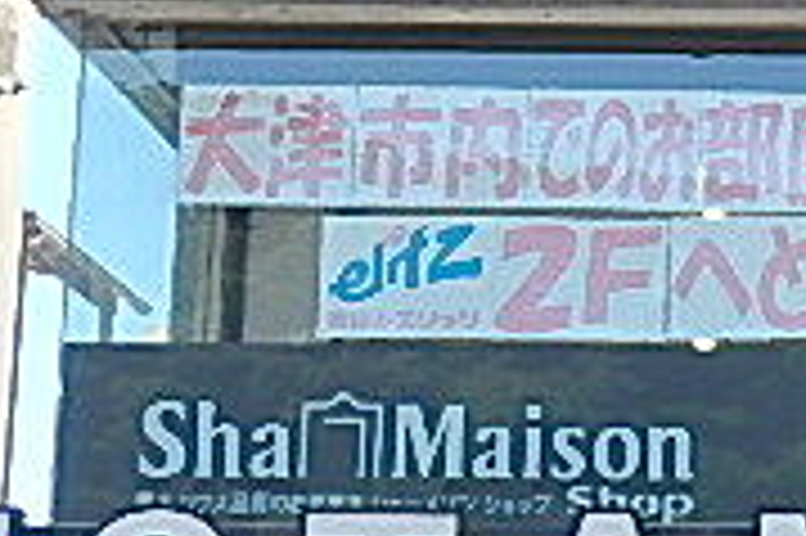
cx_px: 1139
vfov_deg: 9.4
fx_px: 3243
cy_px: 27
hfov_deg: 13.5
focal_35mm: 145
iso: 125
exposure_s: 1/200
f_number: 5.1
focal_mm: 6.9
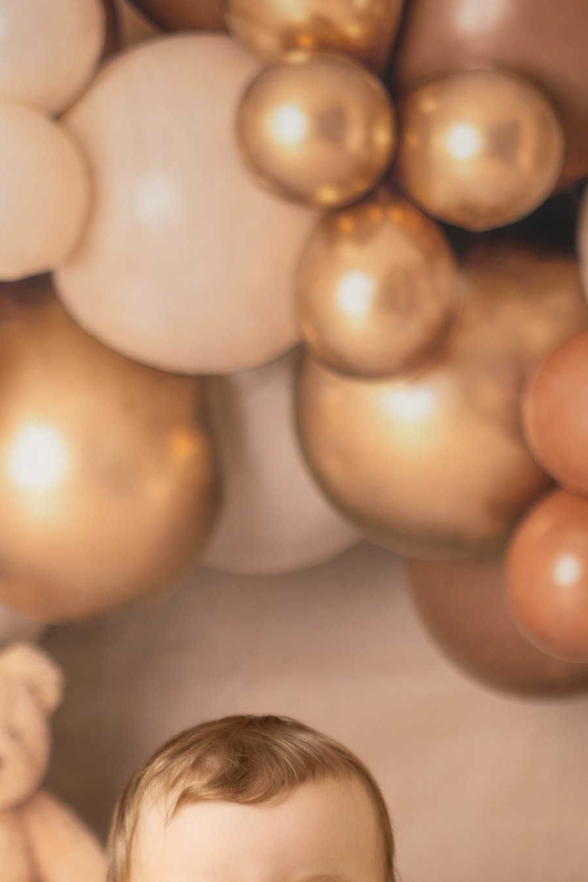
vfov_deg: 19.5
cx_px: 329
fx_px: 2426
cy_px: 1035
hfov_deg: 13.8
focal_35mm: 99
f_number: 1.6
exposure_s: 1/200
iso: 100
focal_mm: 35
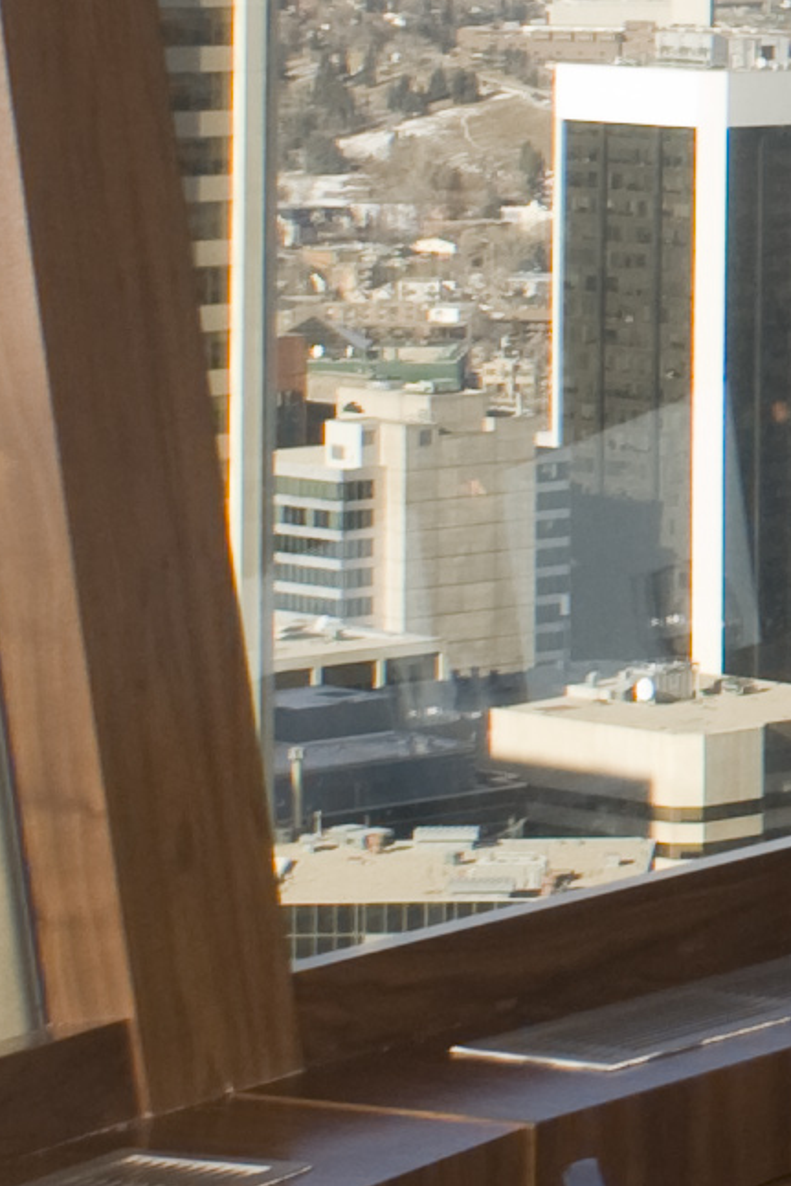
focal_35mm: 180
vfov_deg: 11.3
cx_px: 2632
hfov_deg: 6.7
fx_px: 5929
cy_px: -73
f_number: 7.1
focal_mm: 20
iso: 100
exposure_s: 1/50
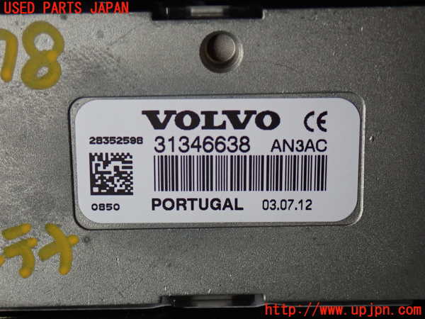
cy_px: 160
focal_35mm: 82
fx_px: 1007
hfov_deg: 23.8
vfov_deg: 18.0
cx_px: 212
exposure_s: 1/80
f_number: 4.3
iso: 800
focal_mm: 14.62
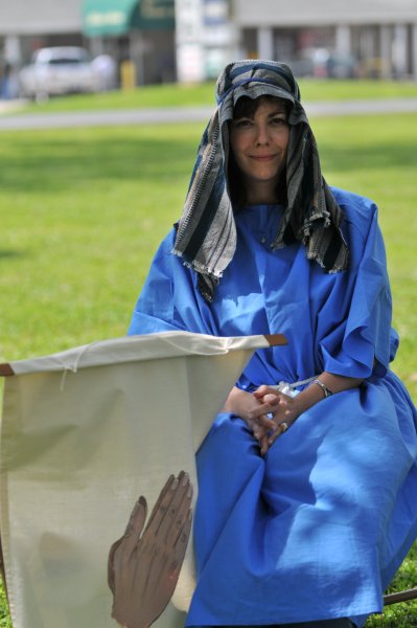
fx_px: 2141
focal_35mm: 123
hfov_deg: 11.1
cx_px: 208
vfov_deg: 16.7
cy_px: 314
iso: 200
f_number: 2.8
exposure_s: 1/2500
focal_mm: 82
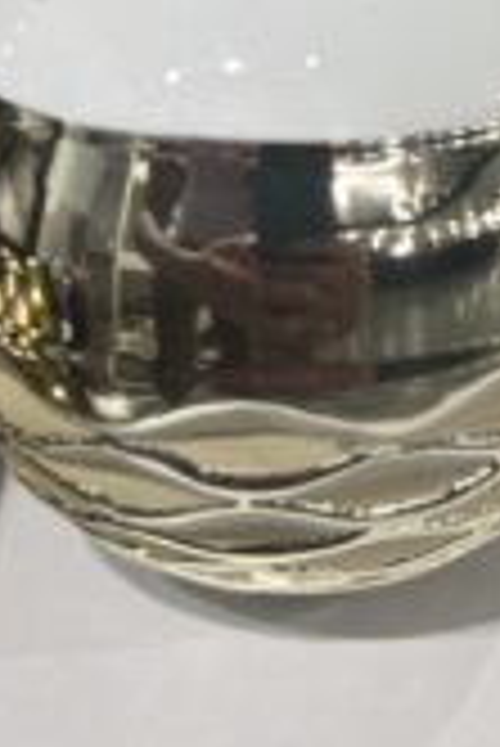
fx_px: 1351
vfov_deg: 29.3
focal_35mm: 65
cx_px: 477
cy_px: 32
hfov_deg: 20.4
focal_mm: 5.7
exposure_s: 1/100
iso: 100
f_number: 1.5
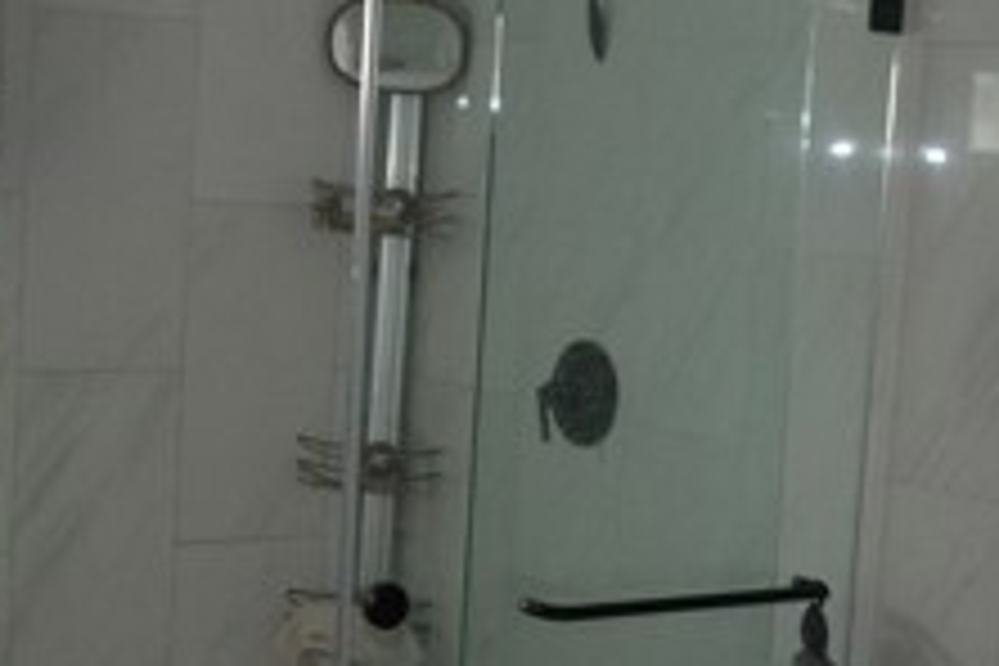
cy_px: 380
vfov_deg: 17.5
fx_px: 2164
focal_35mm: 78
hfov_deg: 25.9
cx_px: 657
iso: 1100
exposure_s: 1/60
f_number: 3.5
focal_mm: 18
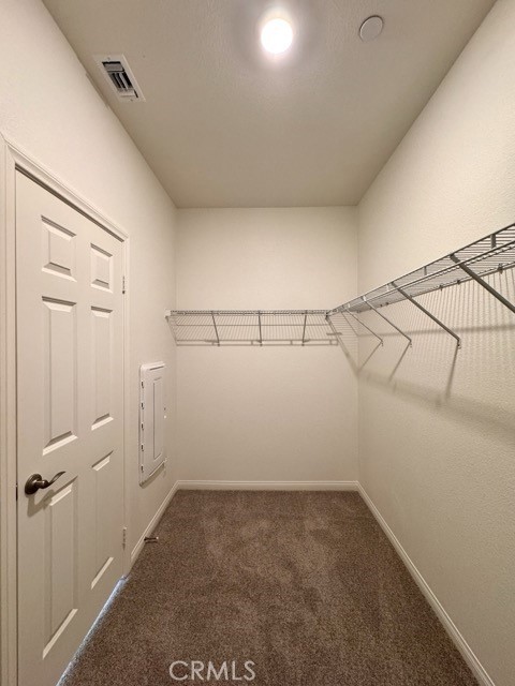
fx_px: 278
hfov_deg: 85.7
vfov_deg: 102.1
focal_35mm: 14
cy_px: 343
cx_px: 258
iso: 200
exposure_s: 1/60
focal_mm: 2.22
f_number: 2.2
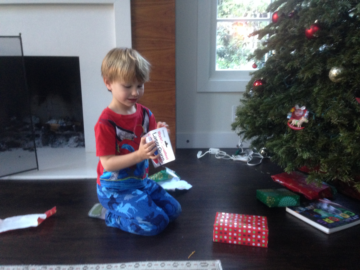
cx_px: 180
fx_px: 343
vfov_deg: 42.9
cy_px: 135
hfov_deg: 55.4
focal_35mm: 33
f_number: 2.4
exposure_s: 1/20
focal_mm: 4.12
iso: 250
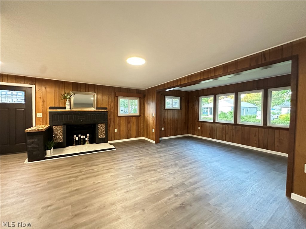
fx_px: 124
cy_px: 114
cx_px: 153
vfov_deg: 85.7
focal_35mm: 14
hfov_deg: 102.1
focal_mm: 2.22
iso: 1250
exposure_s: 1/59
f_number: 2.2
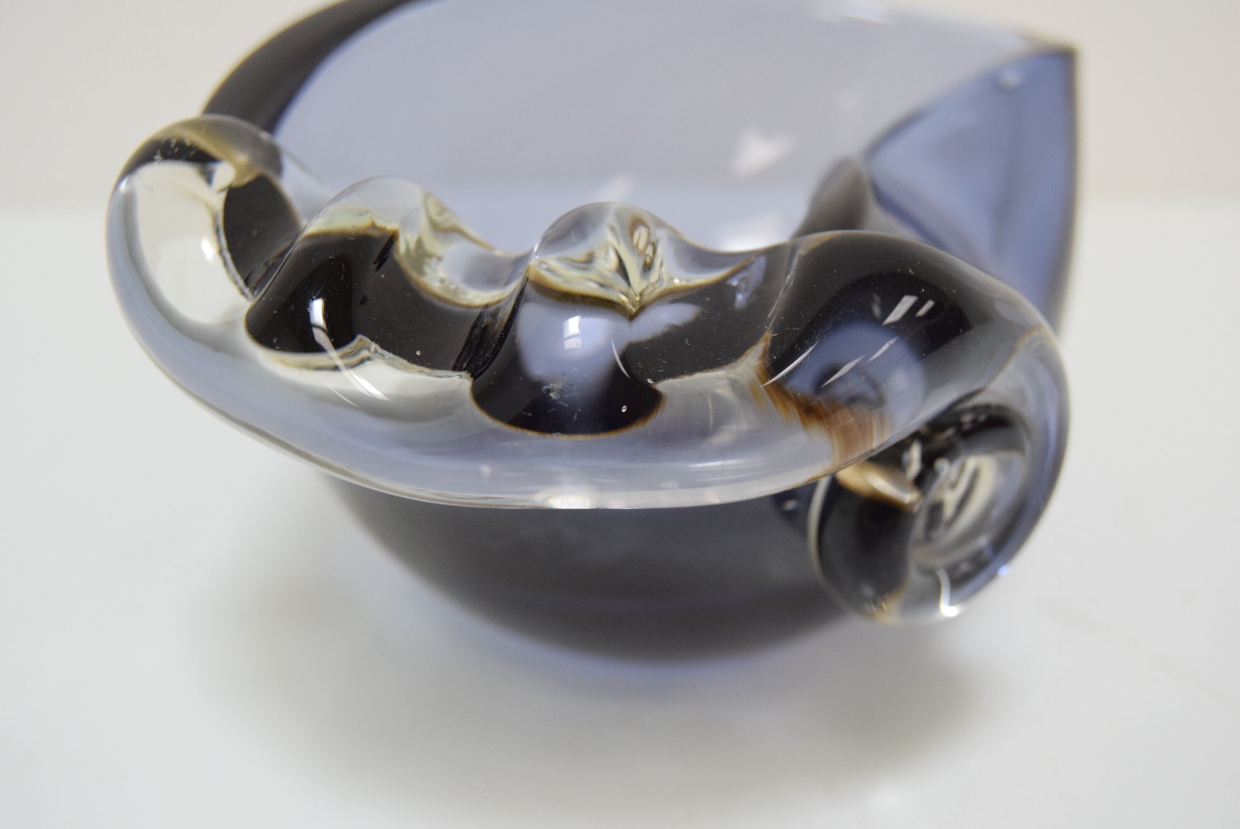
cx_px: 620
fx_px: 1758
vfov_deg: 26.5
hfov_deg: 38.9
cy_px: 414
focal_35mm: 51
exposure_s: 1/125
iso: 1600
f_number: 5.6
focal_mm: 34
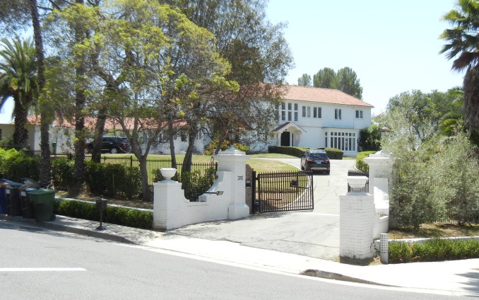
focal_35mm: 48
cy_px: 128
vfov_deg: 26.9
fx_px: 627
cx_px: 266
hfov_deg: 41.8
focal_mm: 5.4
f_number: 3.5
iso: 160
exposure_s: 1/730
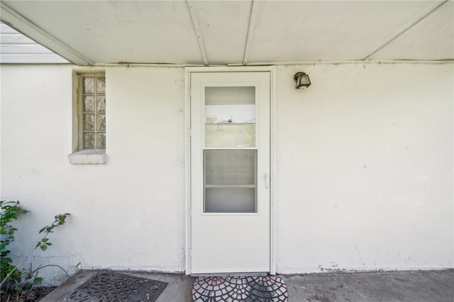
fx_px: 176
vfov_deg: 81.2
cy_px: 151
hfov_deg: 104.3
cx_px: 227
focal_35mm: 14
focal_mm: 14
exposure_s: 1/25
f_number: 11
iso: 125
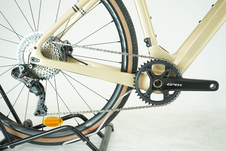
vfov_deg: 36.9
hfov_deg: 53.1
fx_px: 226
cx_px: 113
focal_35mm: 36
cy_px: 76
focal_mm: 36
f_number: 5.6
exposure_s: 1/200
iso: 1600
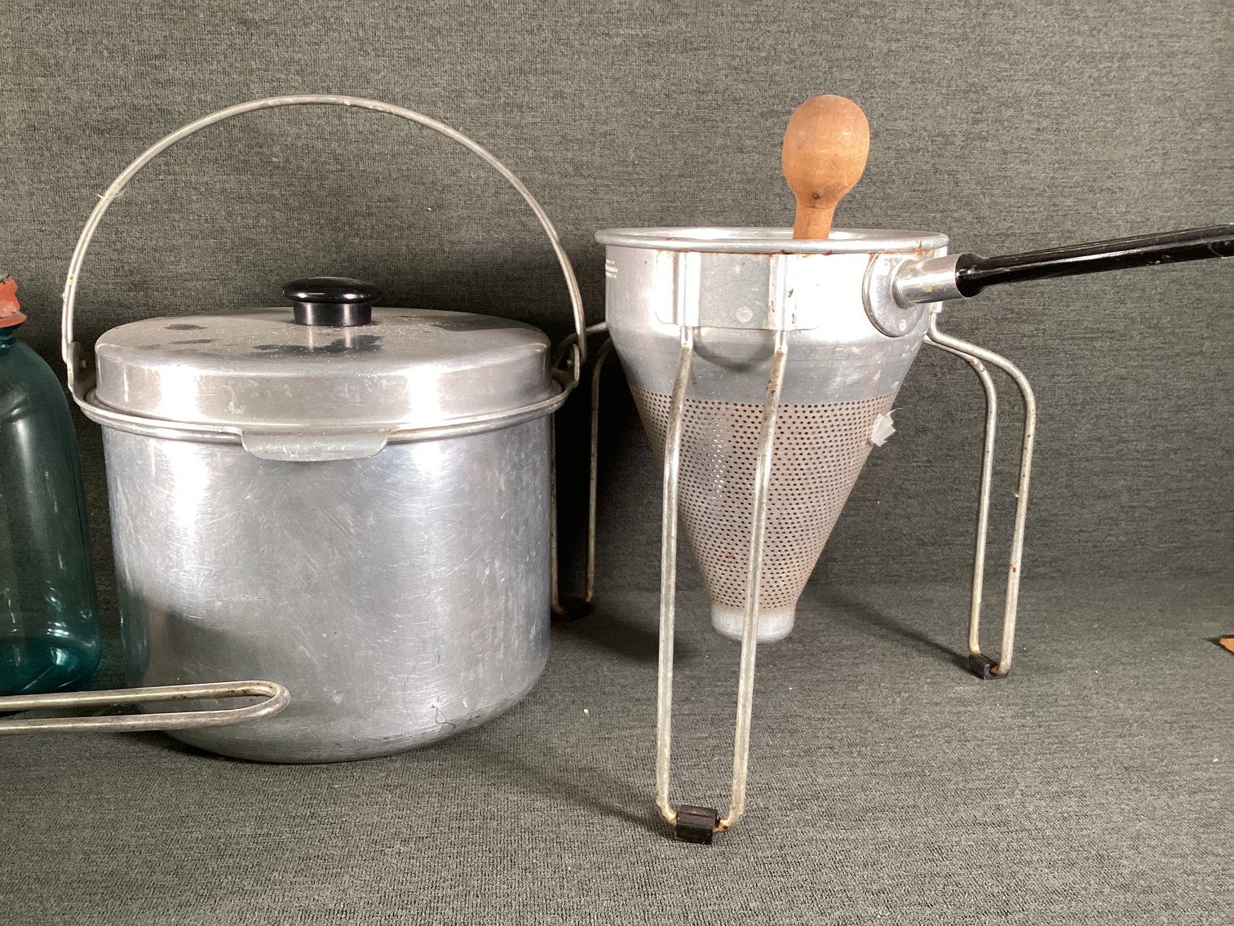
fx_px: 1105
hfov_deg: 58.3
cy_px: 463
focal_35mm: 31
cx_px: 617
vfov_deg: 45.4
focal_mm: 3.3
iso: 100
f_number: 2.4
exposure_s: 1/60
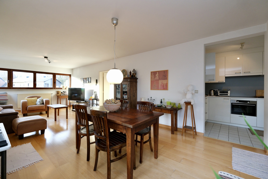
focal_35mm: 15
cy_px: 90
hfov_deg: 100.4
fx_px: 112
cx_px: 134
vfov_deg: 77.3
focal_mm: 10
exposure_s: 1/125
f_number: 4
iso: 1250
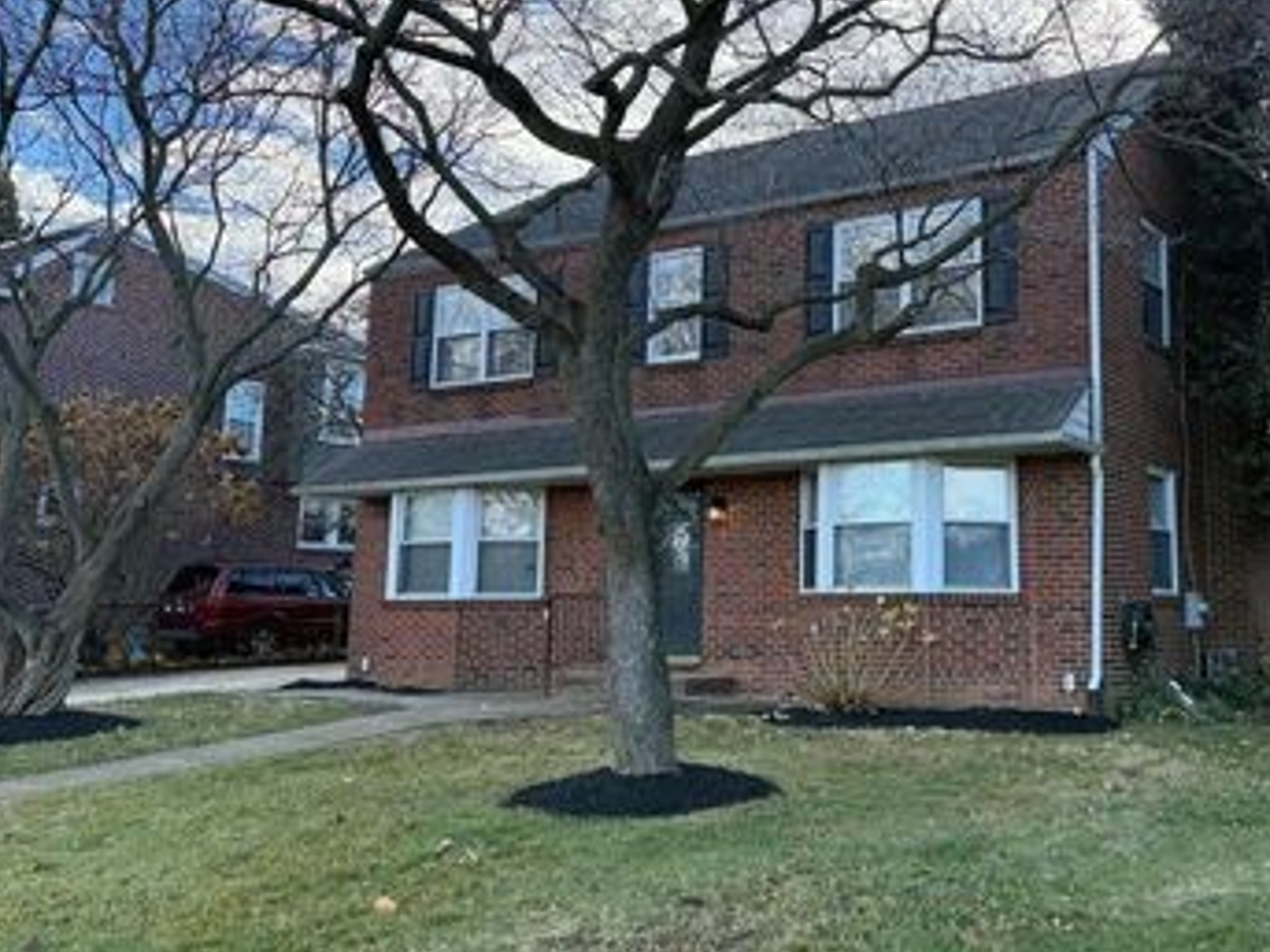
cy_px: 406
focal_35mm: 35
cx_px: 903
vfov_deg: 40.6
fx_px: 1284
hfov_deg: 51.1
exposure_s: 1/1174
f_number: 1.78
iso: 100
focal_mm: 6.76
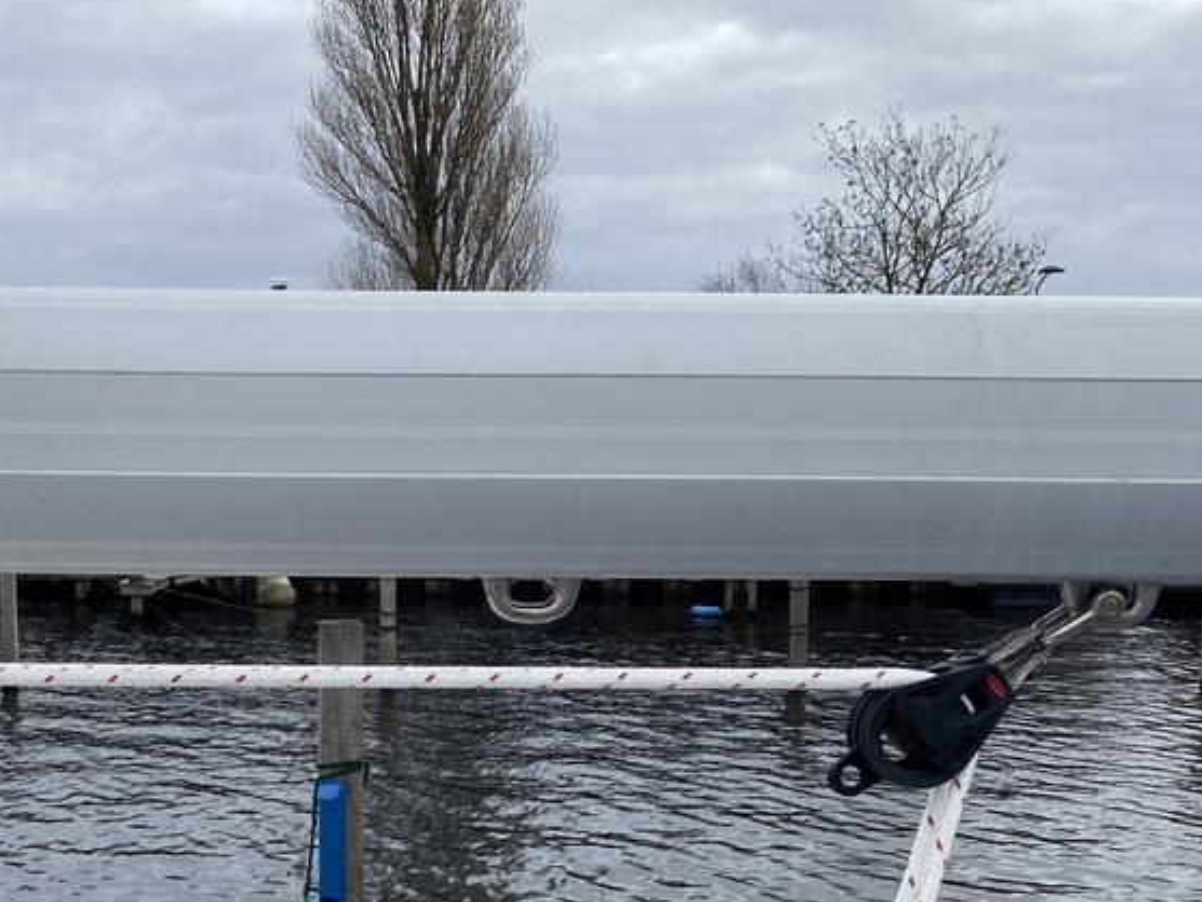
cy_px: 697
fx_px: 1945
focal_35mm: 56
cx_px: 183
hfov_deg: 33.0
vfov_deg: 25.7
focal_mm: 4.25
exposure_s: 1/1316
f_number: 1.8
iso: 32
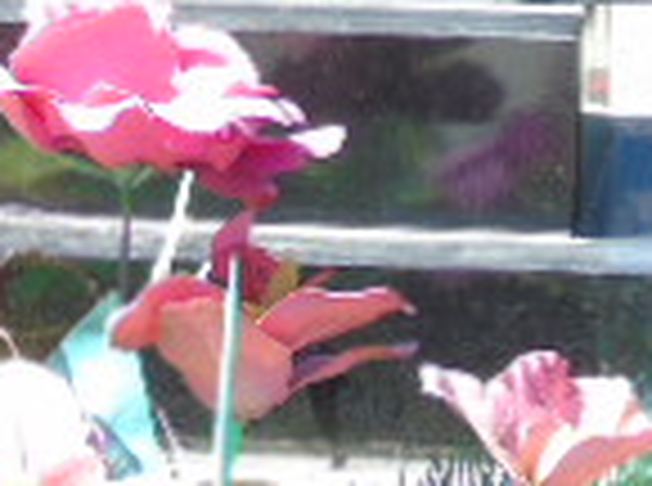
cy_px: -558
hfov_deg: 4.1
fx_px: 8981
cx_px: -153
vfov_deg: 3.1
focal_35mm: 478
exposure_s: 1/100
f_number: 4.4
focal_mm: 19
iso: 80
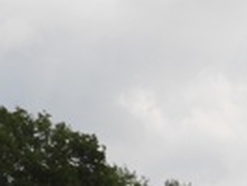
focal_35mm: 361
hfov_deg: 5.3
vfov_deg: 4.1
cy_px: 17
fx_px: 2578
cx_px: -394
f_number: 3.5
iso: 100
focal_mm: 10.7
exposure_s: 1/1600
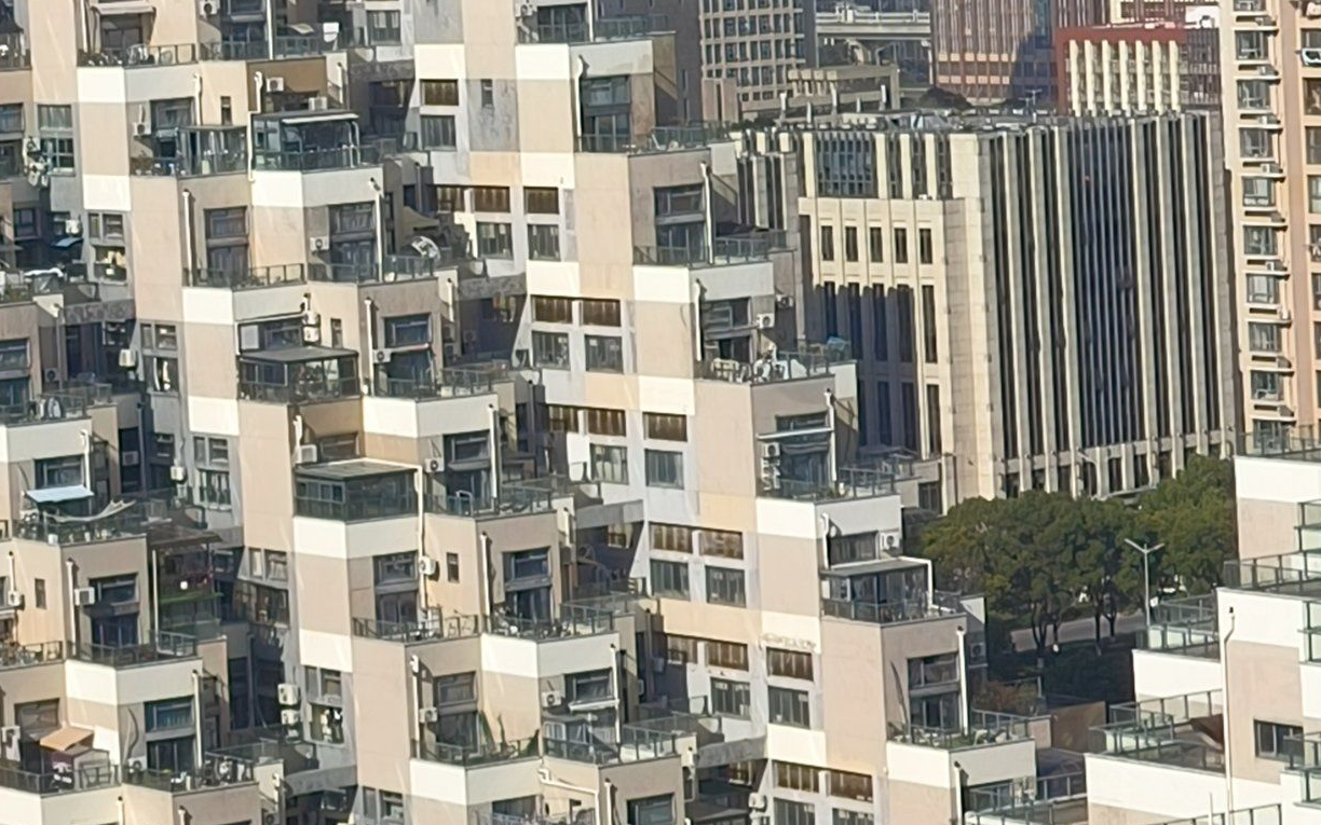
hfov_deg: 13.8
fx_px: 5364
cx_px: -127
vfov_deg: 8.8
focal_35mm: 149
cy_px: 165
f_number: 2
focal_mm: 7.08
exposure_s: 1/2000
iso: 50
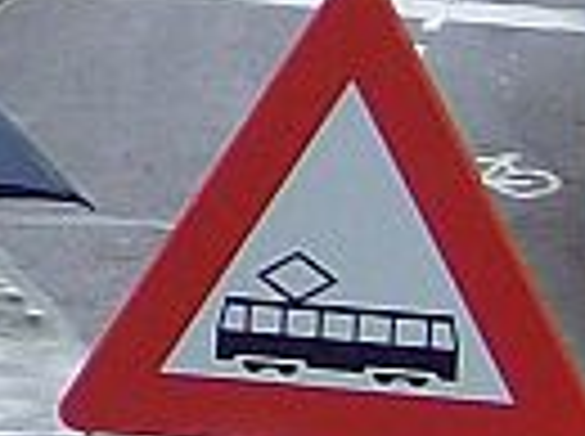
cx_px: -590
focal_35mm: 284
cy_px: -321
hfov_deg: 6.8
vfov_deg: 5.2
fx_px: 4791
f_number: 2.8
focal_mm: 6
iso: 100
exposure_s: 1/409
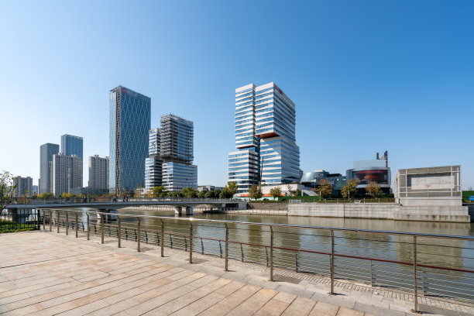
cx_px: 237
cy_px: 158
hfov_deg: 96.7
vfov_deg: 73.7
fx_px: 211
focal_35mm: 16
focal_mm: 16
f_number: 11
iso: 100
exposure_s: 1/125
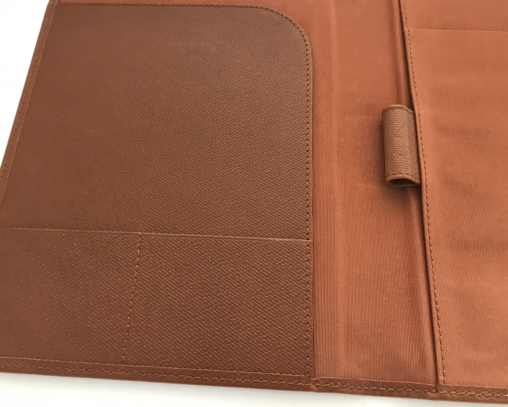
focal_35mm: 30
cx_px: 236
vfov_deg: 48.5
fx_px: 451
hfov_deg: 58.7
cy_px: 199
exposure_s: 1/17
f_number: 1.8
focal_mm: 3.99
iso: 100
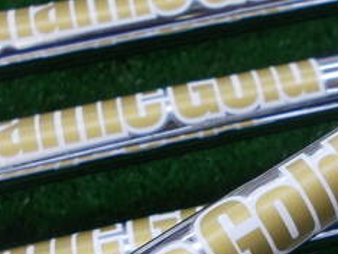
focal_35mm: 71
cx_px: 279
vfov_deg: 20.6
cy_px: 195
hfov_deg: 26.8
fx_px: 694
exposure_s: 1/25
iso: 100
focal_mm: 4.6
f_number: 3.2
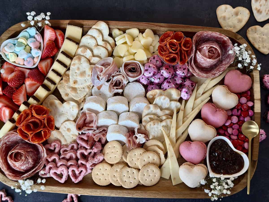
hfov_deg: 39.7
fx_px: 373
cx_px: 134
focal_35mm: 48
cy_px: 101
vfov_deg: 30.3
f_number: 1.8
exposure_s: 1/60
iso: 125
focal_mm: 6.8
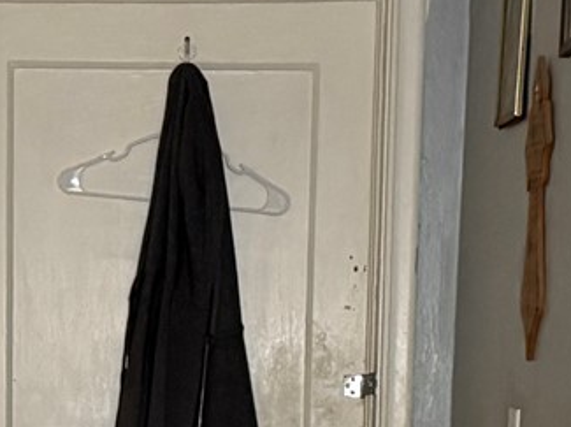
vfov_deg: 10.0
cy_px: 684
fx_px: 2340
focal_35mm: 142
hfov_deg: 13.8
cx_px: 104
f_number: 1.78
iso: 800
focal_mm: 6.76
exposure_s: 1/60
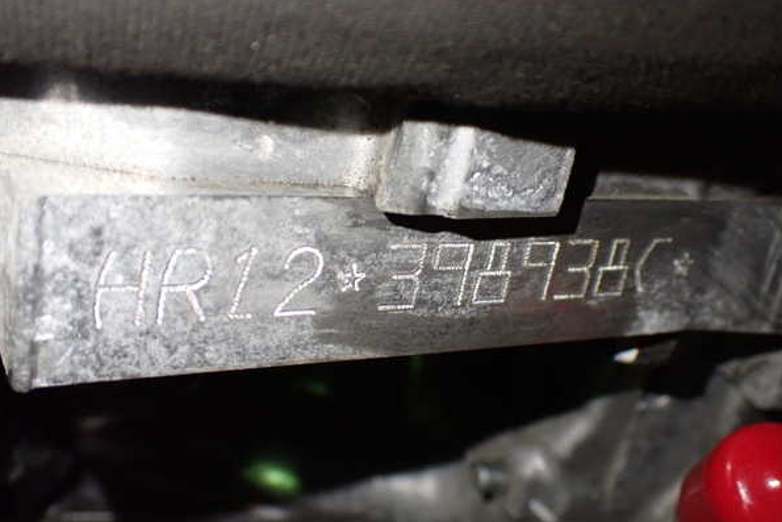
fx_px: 934
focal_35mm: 43
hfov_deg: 45.4
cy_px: 262
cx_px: 392
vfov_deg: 31.2
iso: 800
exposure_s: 1/100
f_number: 2.8
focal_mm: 7.31
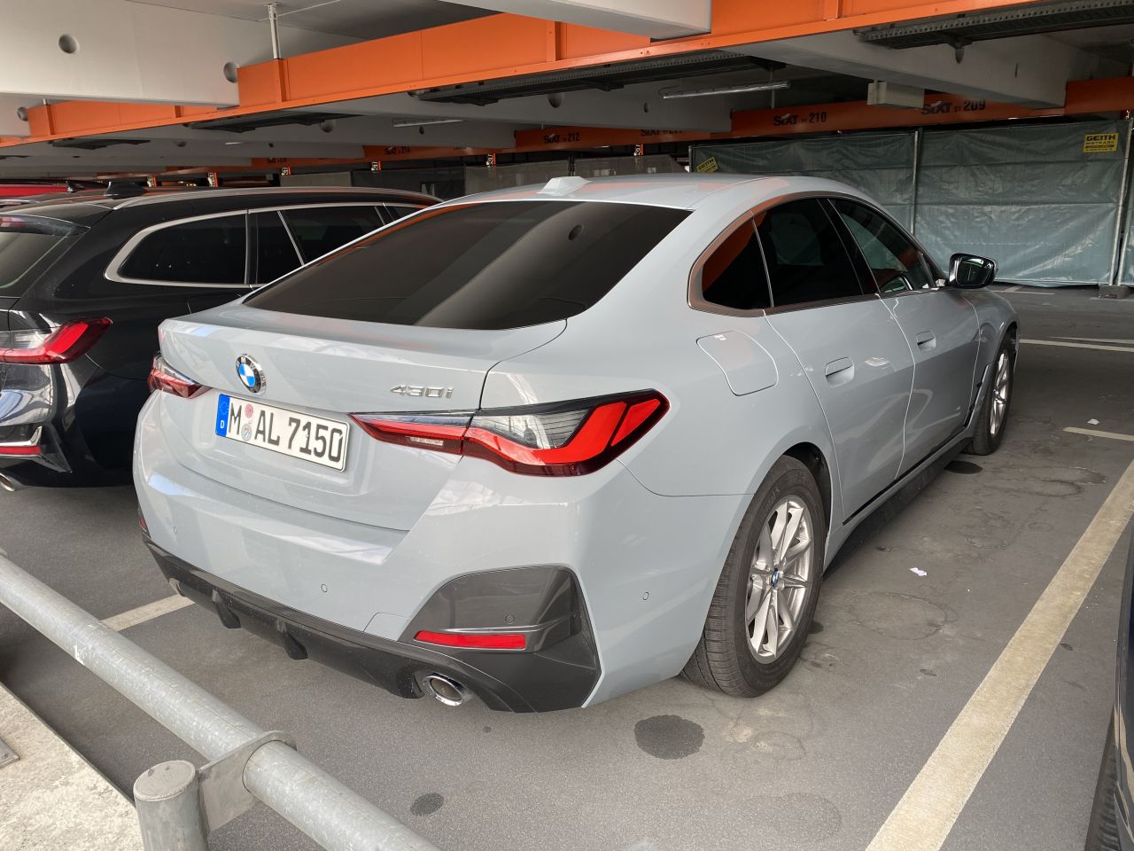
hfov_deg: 67.3
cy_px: 426
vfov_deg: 53.1
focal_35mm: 26
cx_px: 567
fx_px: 852
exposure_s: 1/143
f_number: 1.8
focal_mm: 4.25
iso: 32
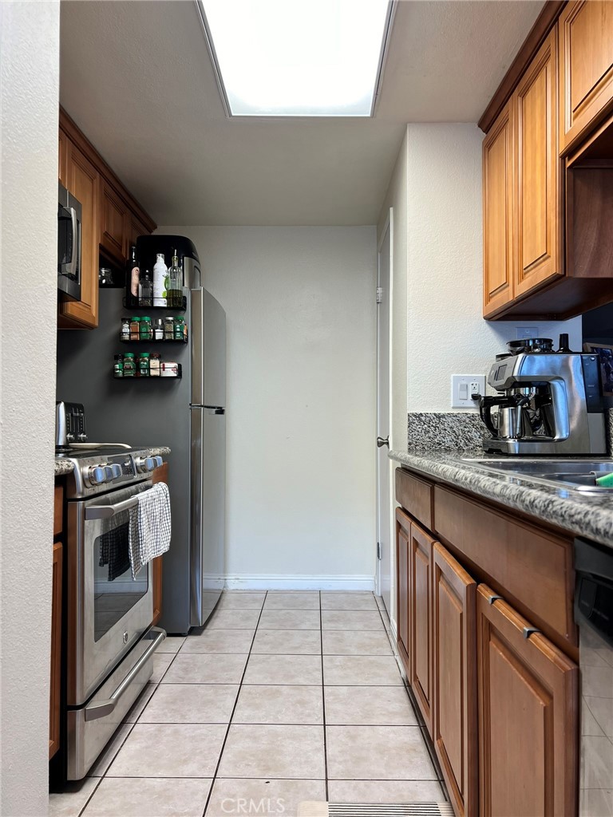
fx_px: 614
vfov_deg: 67.3
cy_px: 408
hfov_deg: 53.1
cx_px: 306
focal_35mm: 26
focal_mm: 5.7
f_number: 1.5
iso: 80
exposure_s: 1/120
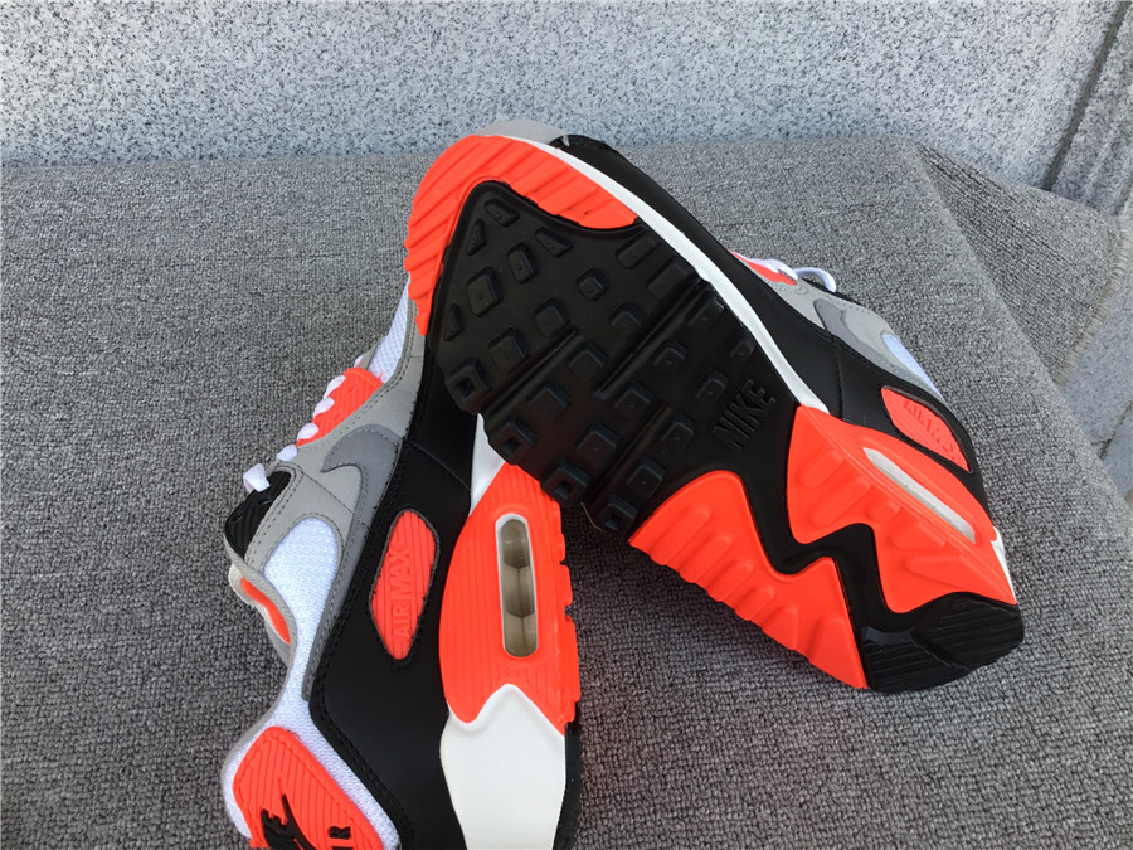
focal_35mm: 31
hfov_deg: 58.4
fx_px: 1015
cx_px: 566
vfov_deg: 45.4
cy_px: 425
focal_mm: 3.3
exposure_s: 1/155
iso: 25
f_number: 2.4
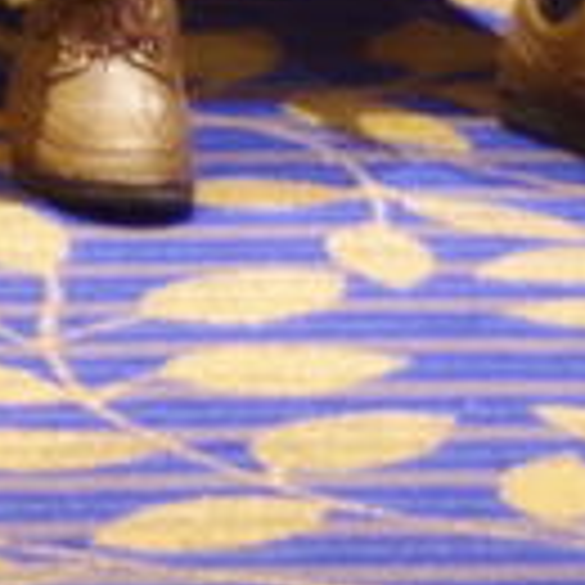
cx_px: -2362
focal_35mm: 332
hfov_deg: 4.5
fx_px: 6348
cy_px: -1400
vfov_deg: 4.9
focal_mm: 23.1
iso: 1600
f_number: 4
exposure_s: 1/15
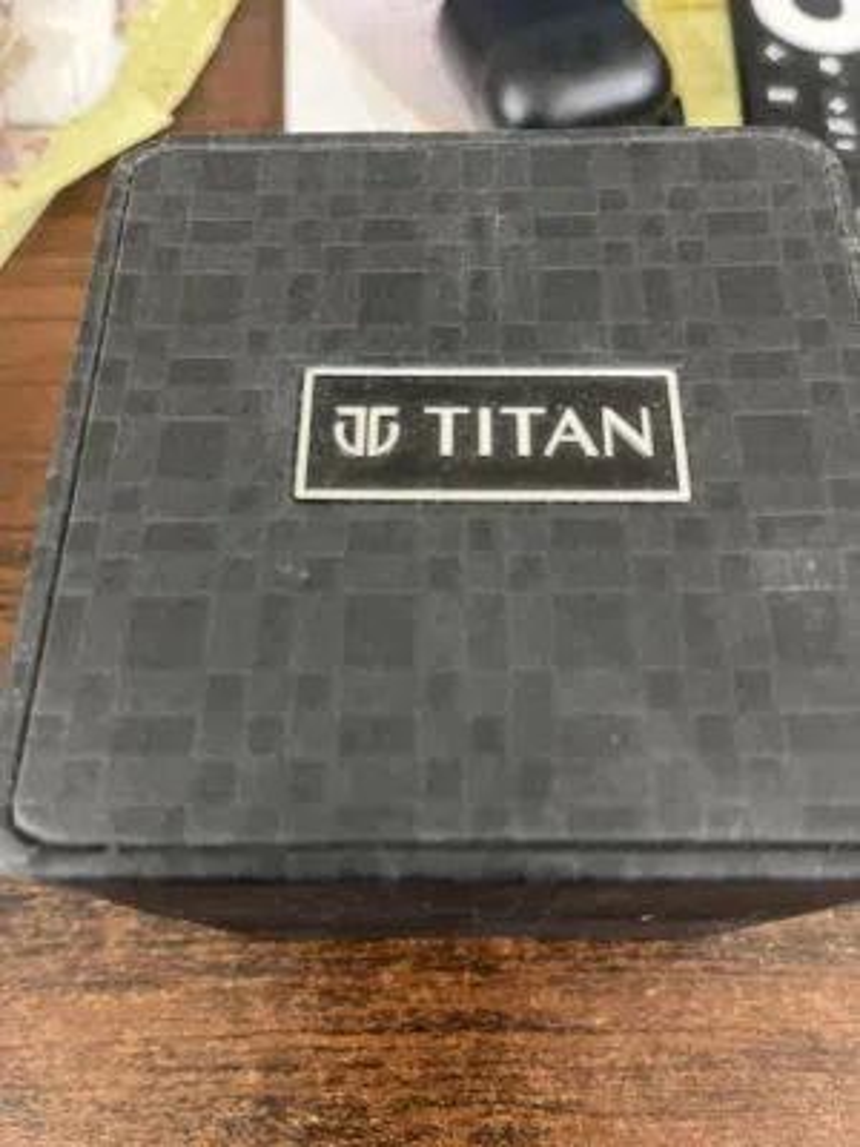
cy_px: 574
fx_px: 861
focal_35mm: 26
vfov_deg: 67.3
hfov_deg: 53.1
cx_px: 430
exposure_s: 1/33
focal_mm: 5.1
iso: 500
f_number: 1.6
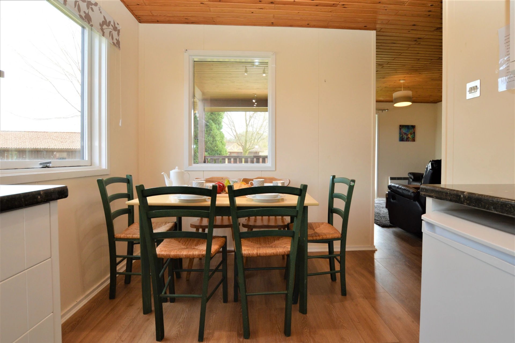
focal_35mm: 16
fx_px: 236
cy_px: 172
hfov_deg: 95.0
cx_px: 258
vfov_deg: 71.9
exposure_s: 1/125
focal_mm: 11
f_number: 5.6
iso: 400
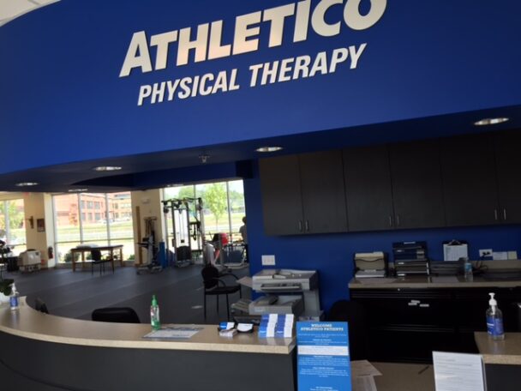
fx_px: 436
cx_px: 260
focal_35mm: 29
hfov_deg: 61.7
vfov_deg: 48.2
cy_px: 196
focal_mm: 4.15
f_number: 2.2
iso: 32
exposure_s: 1/128
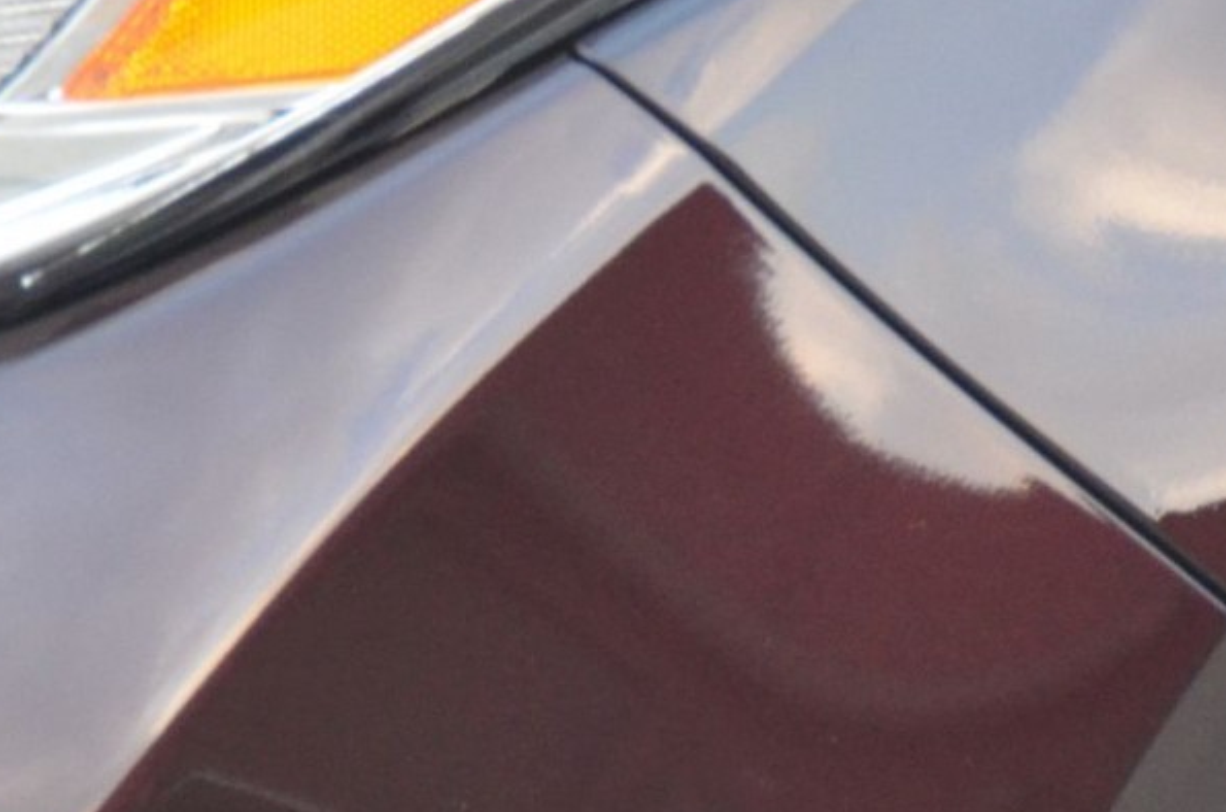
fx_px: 42818
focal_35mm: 1260
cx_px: -453
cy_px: 791
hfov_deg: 1.6
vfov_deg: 1.1
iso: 1600
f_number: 5.6
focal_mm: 200
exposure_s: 1/125
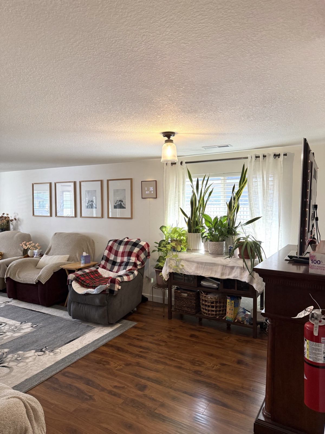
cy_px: 217
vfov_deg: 71.6
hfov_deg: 56.8
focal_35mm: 24
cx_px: 162
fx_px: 300
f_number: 1.78
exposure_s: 1/120
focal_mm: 6.76
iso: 200
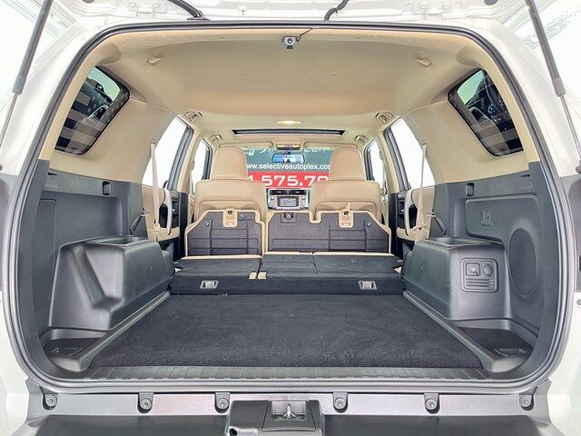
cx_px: 290
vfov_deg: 53.1
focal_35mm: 26
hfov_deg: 67.3
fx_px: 436
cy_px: 218
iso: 500
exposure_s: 1/40
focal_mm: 5.1
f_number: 1.6
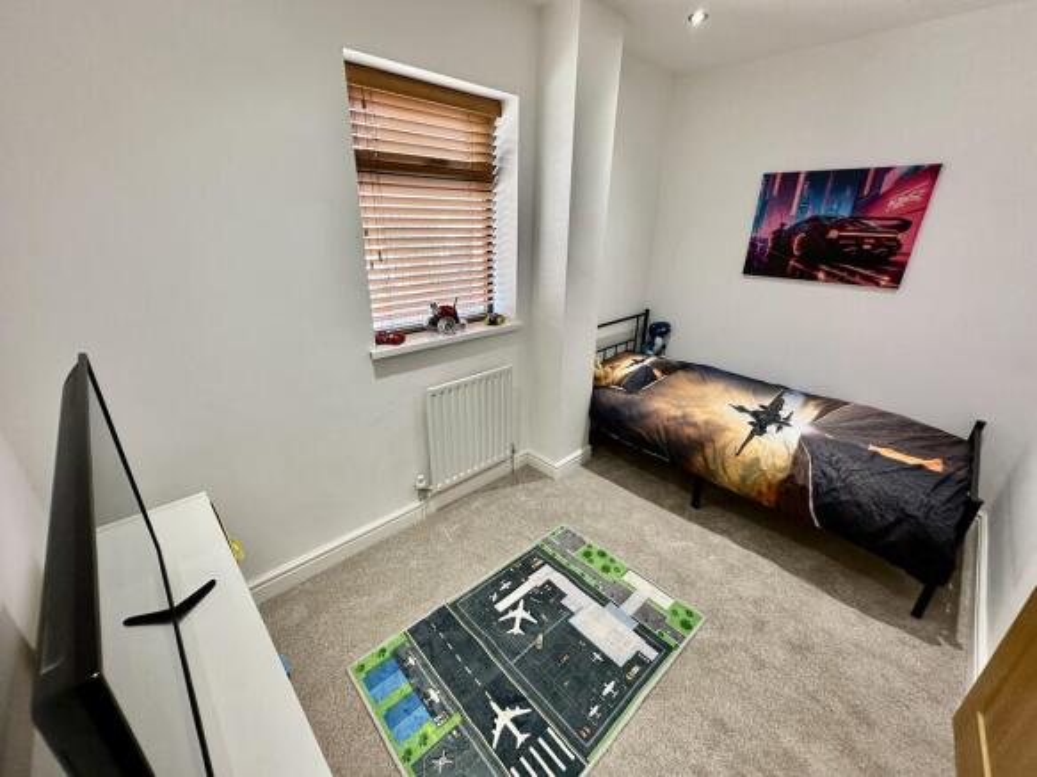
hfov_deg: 102.1
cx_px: 518
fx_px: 419
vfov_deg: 85.7
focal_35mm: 14
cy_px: 388
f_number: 2.2
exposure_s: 1/100
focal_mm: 2.22
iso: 160
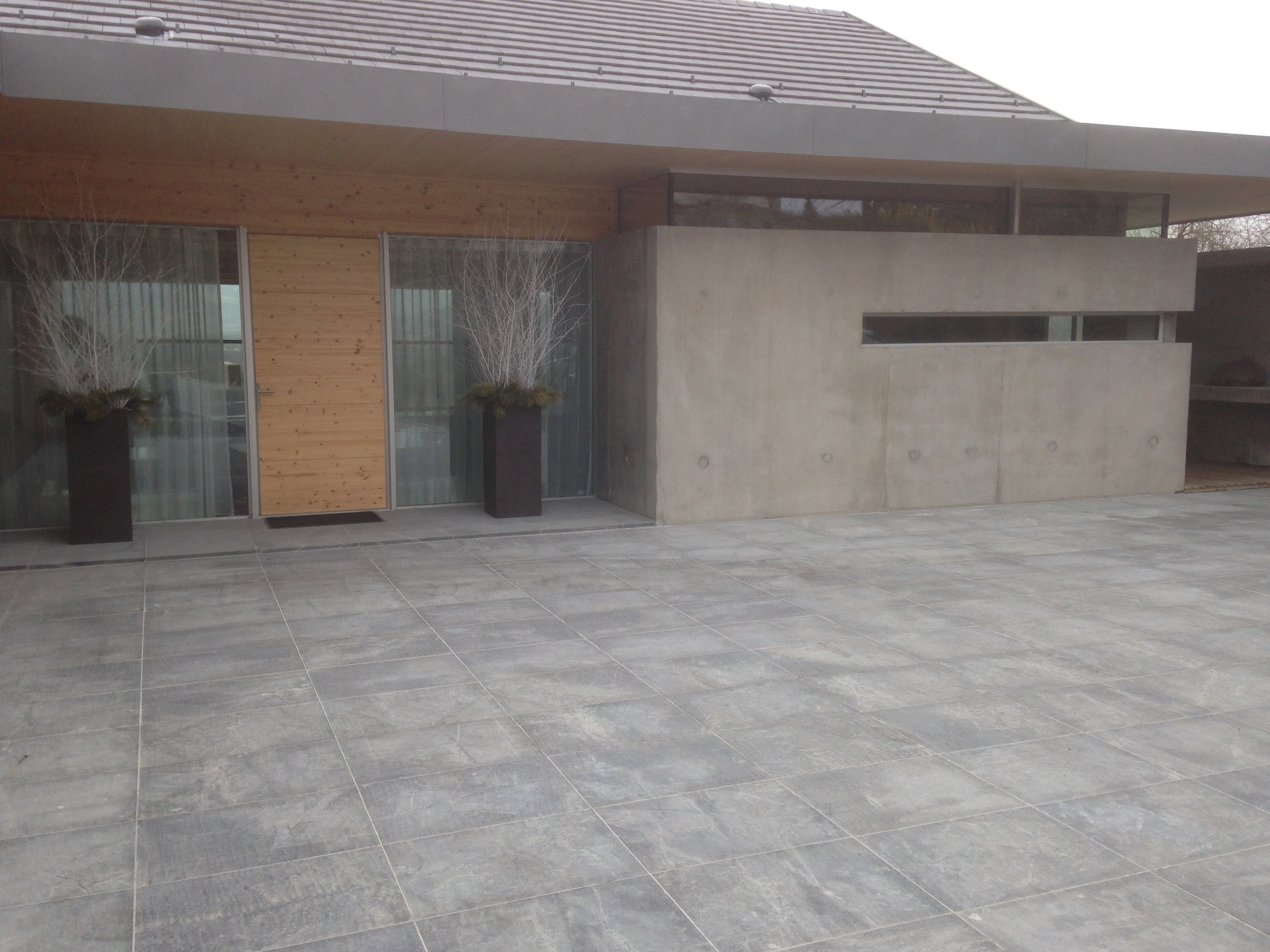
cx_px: 635
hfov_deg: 55.4
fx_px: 1211
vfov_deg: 42.9
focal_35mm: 33
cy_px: 476
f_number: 2.4
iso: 50
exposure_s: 1/267
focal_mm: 4.12
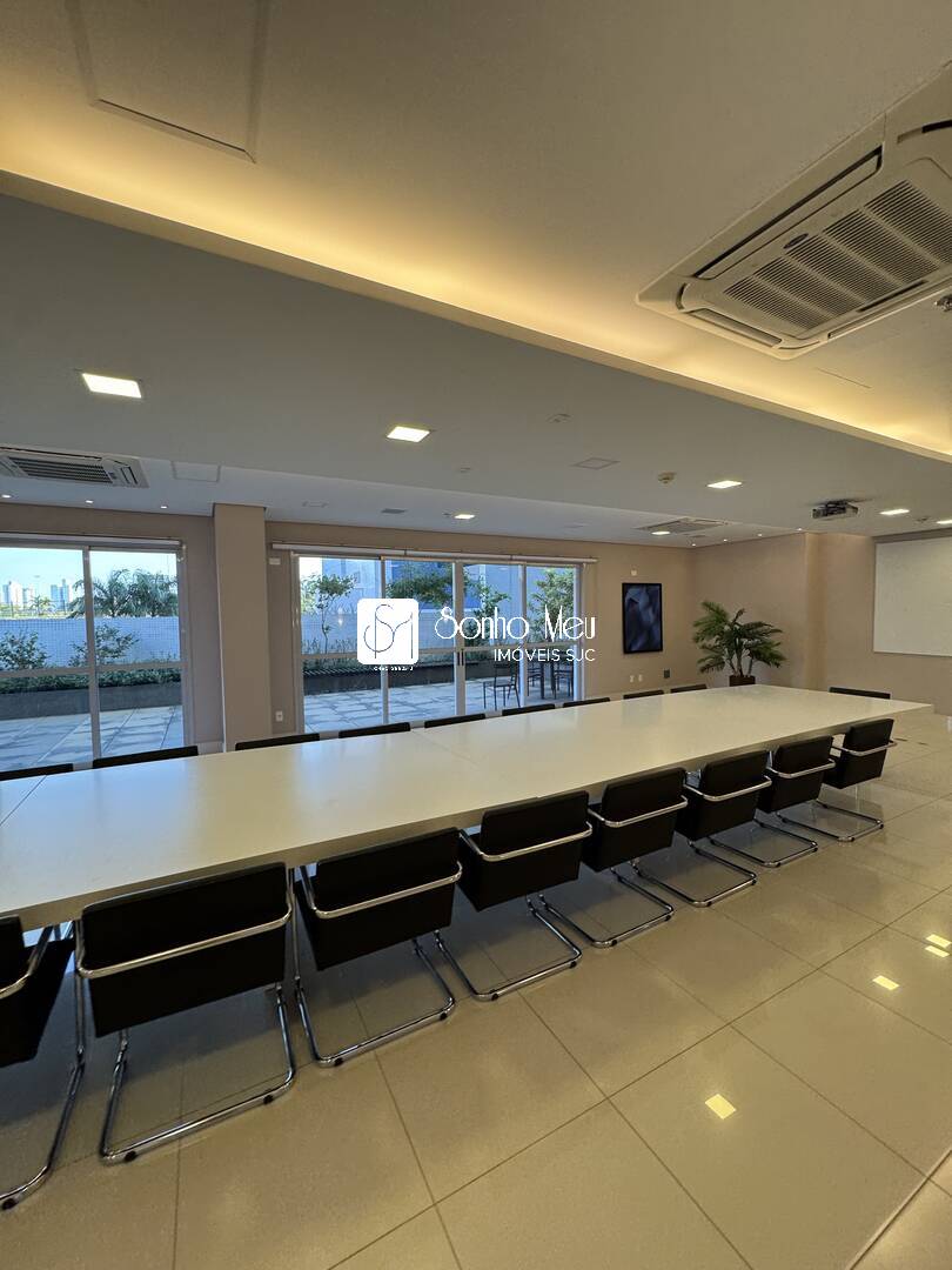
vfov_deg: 102.1
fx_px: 513
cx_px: 476
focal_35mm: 14
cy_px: 635
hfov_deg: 85.7
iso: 80
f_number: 2.2
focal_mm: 2.22
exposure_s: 1/120
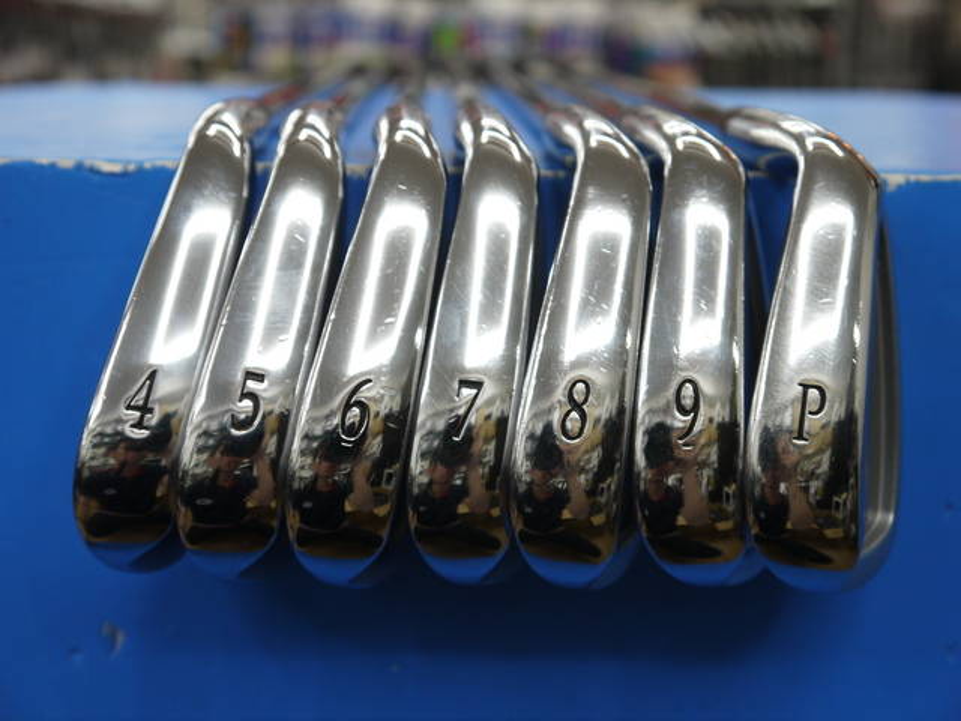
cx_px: 480
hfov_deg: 38.2
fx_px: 1388
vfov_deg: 29.1
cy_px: 360
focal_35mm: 50
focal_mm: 25
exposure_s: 1/125
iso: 320
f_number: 4.6
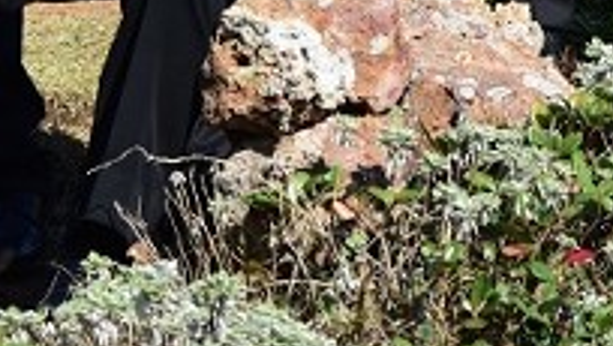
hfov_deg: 2.0
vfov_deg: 1.1
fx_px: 17531
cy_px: -489
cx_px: 730
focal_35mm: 1078
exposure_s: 1/1600
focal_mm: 210
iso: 400
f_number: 6.3
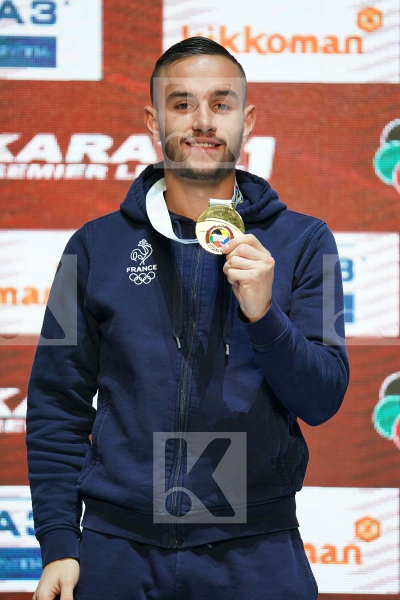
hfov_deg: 4.6
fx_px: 5000
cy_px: 300
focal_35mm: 300
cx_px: 200
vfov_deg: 6.9
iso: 500
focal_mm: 200
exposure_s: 1/250
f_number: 2.8
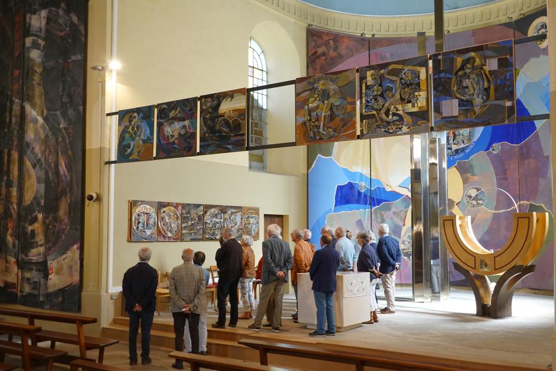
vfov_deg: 33.4
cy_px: 186
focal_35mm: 40
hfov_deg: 48.5
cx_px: 278
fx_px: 618
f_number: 4
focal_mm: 14.7
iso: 400
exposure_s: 1/30
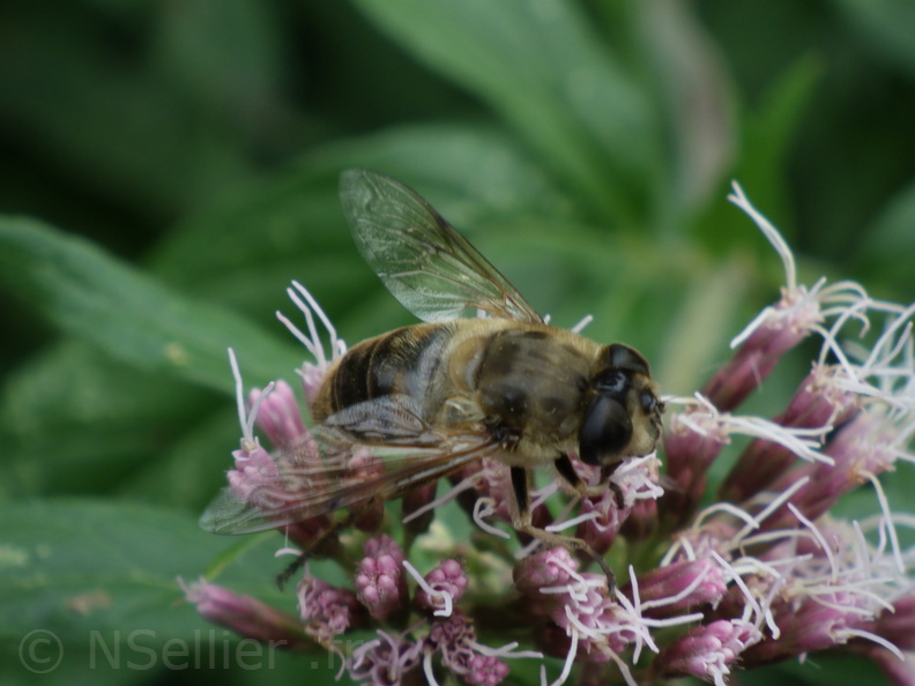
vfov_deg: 10.6
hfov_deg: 14.1
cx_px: 458
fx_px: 3701
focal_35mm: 140
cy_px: 343
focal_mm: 25
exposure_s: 1/125
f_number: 5.5
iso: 125
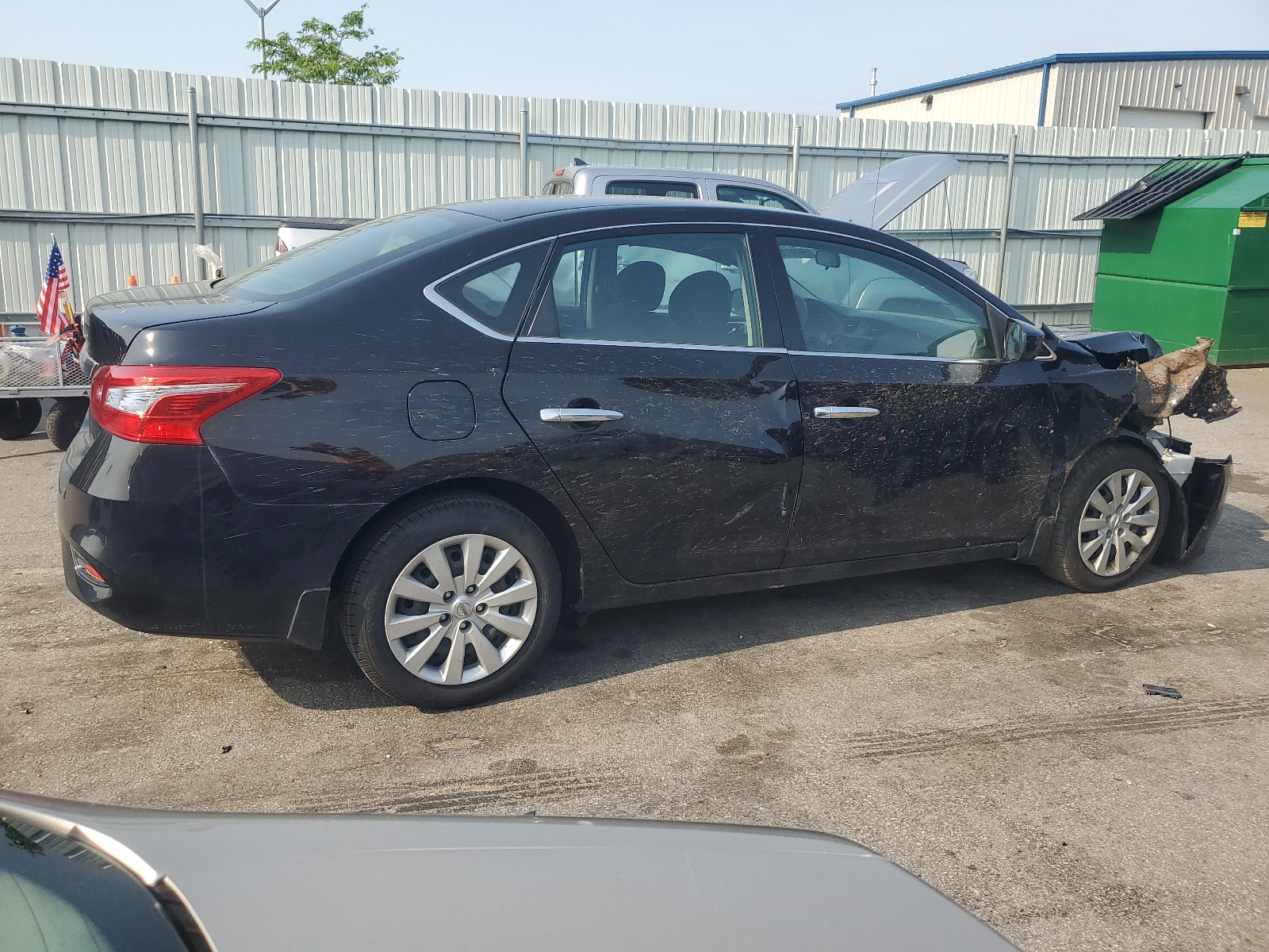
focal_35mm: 26
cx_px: 634
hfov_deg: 67.3
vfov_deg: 53.1
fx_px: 953
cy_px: 476
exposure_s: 1/1429
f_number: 1.5
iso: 50
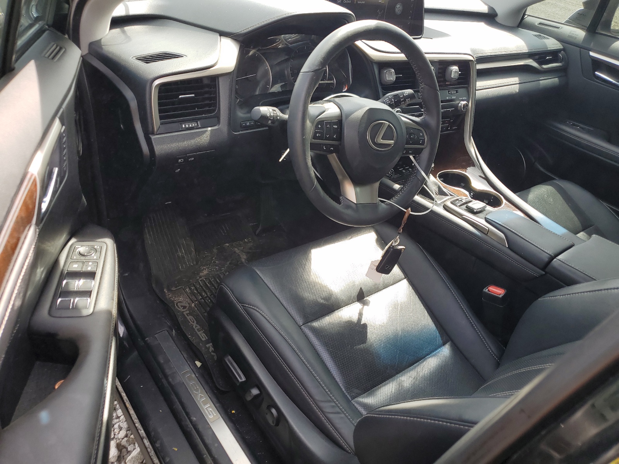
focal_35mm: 26
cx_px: 310
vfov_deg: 53.1
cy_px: 232
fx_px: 465
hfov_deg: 67.3
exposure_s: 1/345
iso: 50
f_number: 1.5
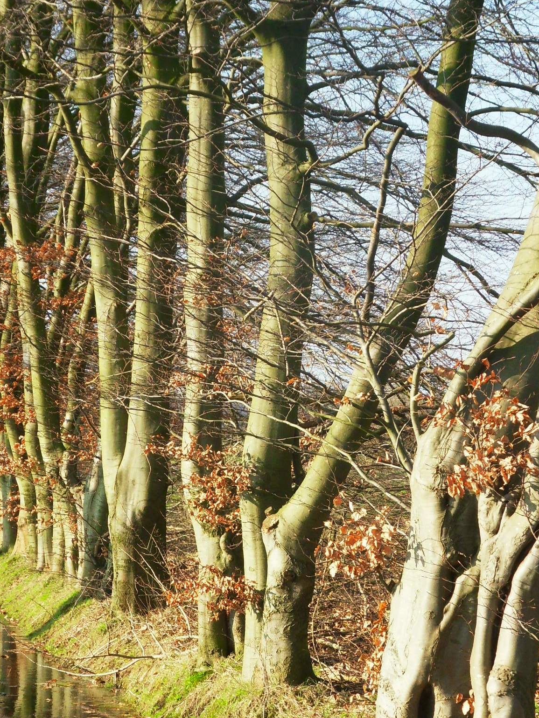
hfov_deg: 14.6
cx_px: 248
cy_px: 559
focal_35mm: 101
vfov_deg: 19.3
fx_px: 2097
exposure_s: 1/180
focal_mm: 10.5
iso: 80
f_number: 4.8
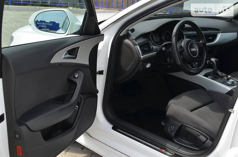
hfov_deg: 37.9
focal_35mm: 52
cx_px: 119
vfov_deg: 25.6
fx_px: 346
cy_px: 78
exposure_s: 1/160
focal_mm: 35
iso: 100
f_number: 7.1
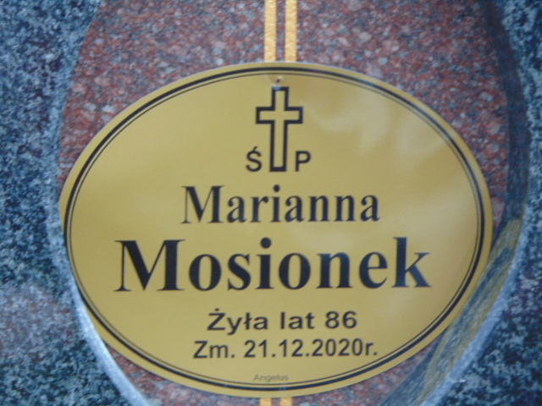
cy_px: 203
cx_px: 271
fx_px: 4807
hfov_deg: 6.5
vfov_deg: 4.8
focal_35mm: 307
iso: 200
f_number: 4.2
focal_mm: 55.1
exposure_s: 1/125
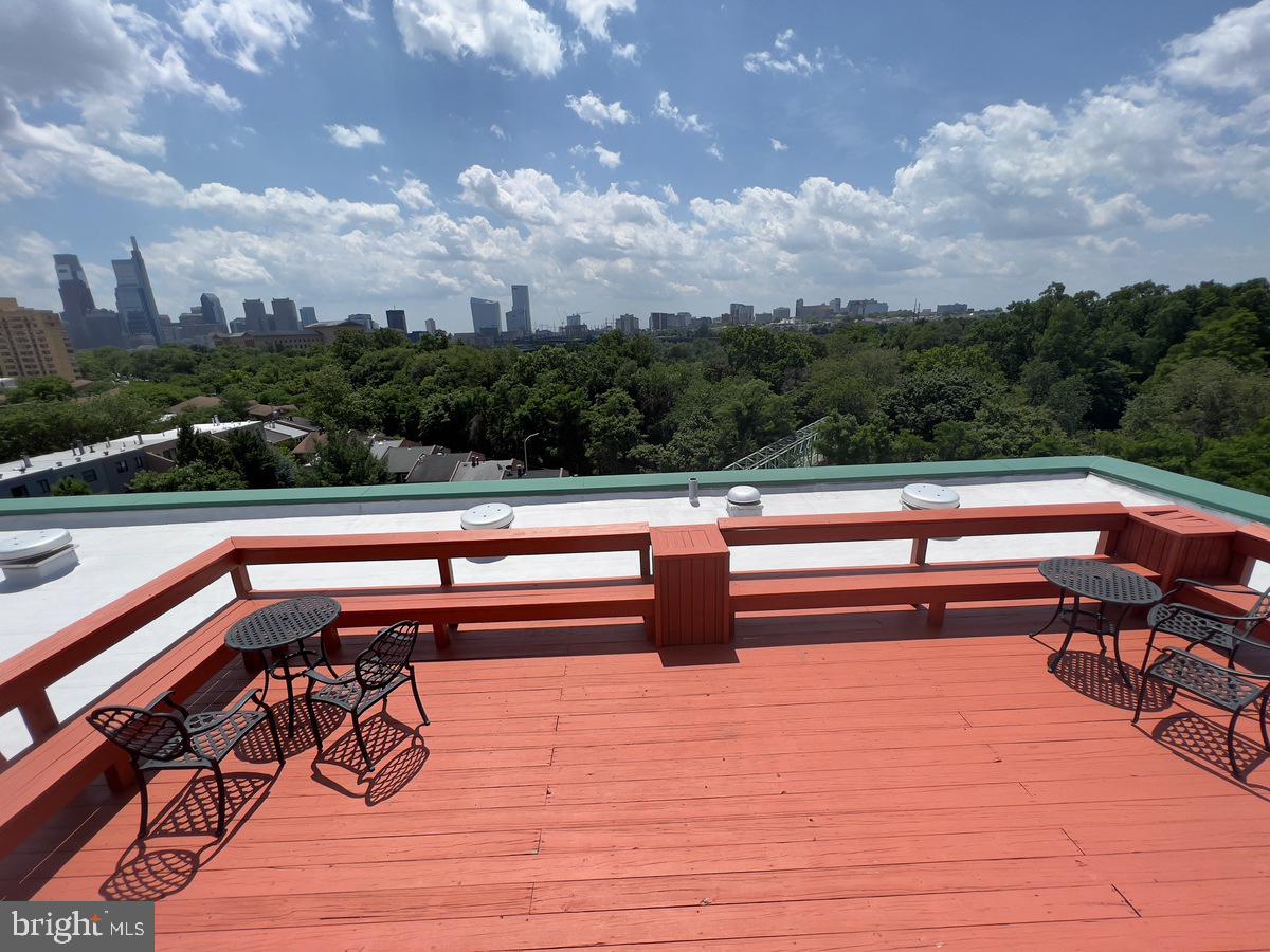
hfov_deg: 106.2
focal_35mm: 13
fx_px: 477
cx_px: 635
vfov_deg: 89.9
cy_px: 476
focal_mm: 1.57
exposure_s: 1/2481
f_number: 1.8
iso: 32
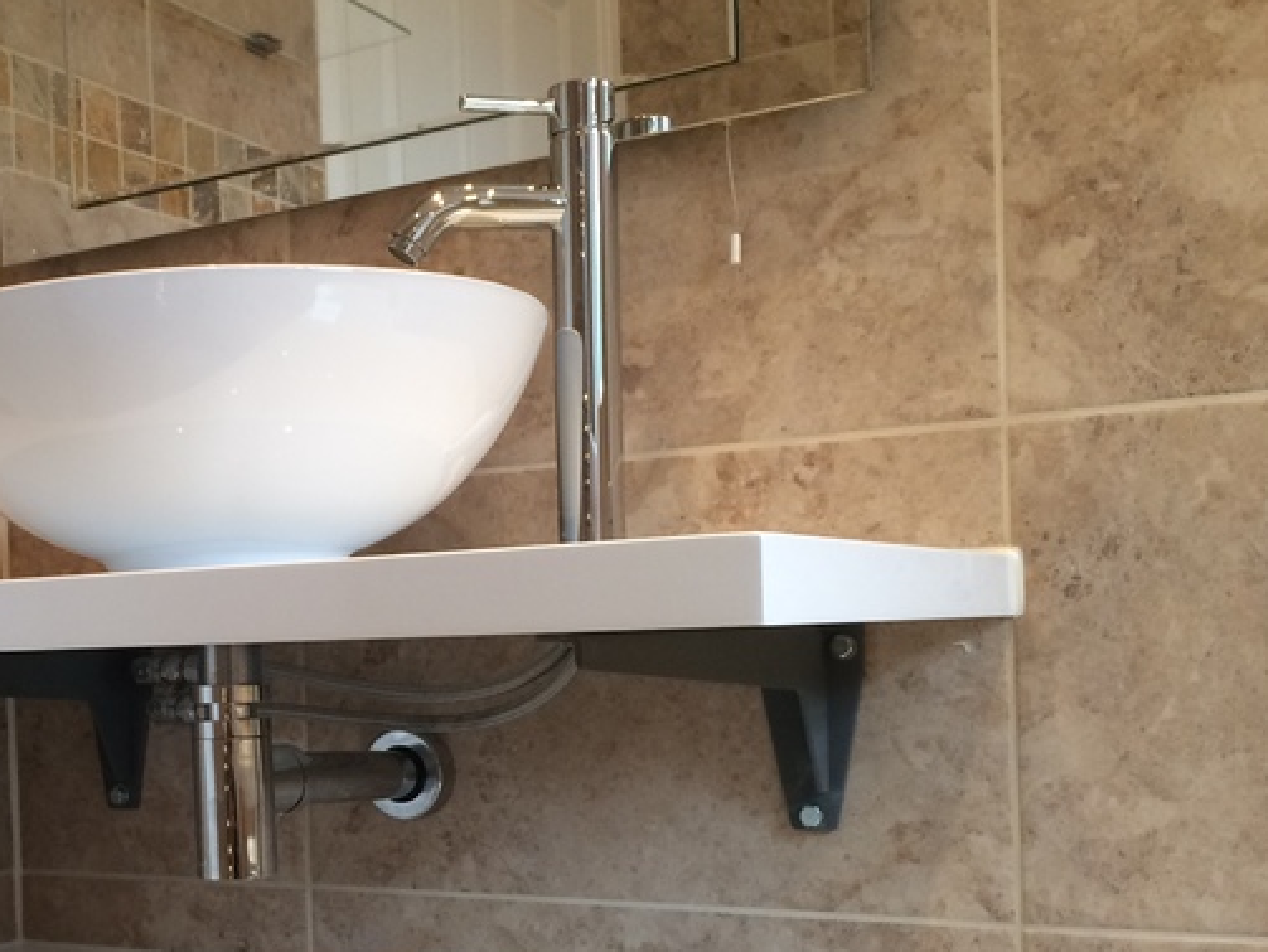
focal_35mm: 47
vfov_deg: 30.6
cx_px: 275
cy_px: 665
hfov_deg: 39.0
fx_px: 1723
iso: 40
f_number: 2.2
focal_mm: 4.15
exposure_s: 1/30
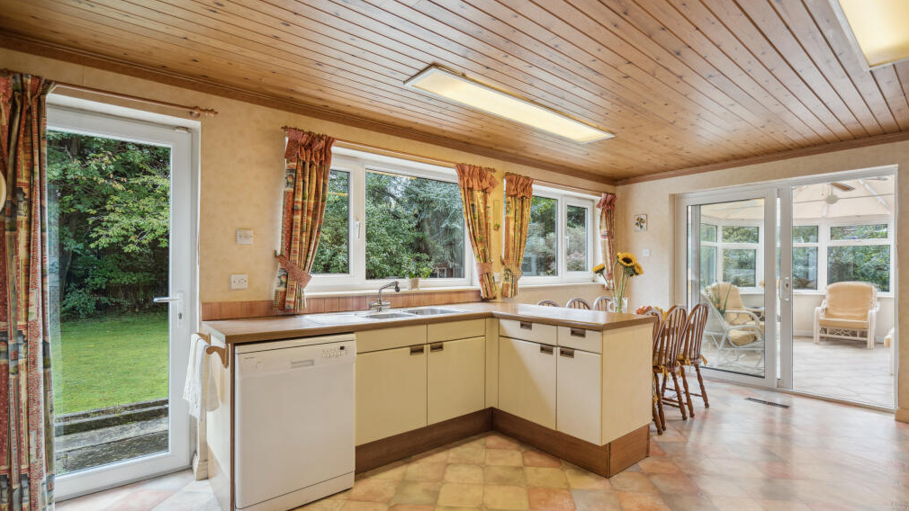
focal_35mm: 17
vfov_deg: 63.9
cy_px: 269
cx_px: 459
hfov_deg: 95.9
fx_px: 410
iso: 320
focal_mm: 16
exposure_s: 1/40
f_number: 4
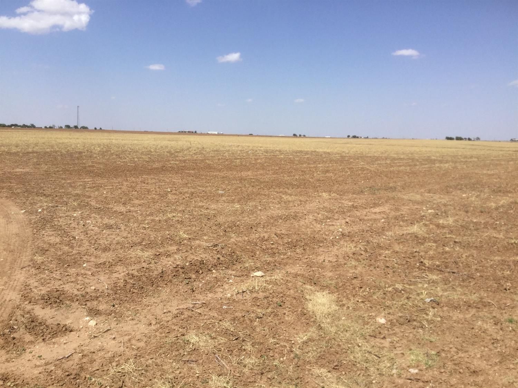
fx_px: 464
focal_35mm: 31
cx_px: 259
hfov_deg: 58.4
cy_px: 194
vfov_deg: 45.4
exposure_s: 1/1942
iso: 25
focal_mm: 3.3
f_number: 2.4
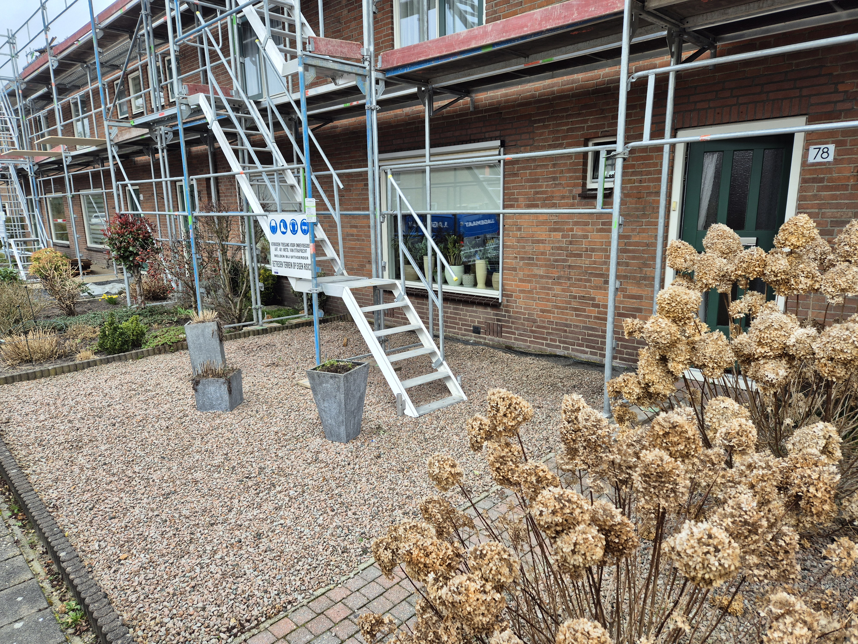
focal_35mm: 23
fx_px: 570
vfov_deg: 58.9
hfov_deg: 73.9
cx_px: 429
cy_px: 322
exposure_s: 1/180
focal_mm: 5.4
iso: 25
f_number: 1.8
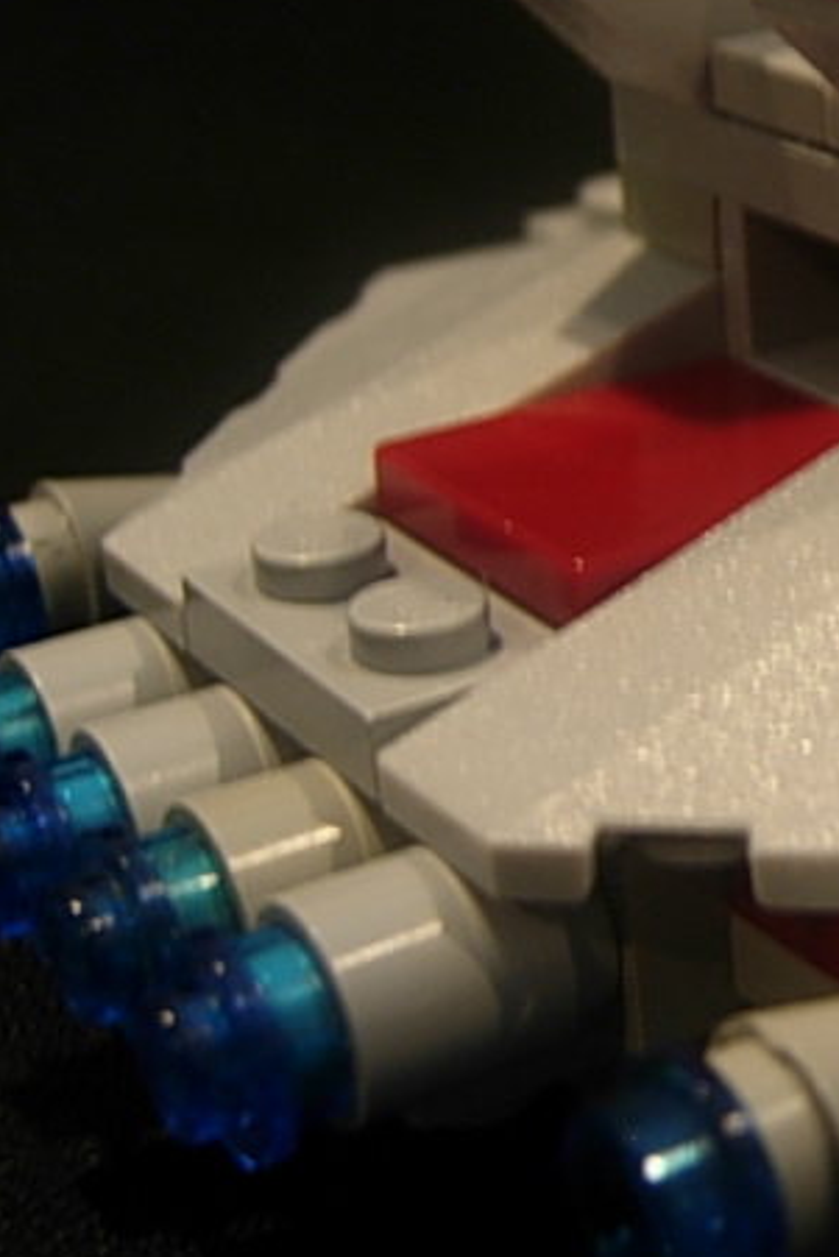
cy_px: 404
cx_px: 1240
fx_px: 2969
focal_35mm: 85
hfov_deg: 15.0
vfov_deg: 23.8
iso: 56
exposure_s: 1/4
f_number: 2.7
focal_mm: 7.5
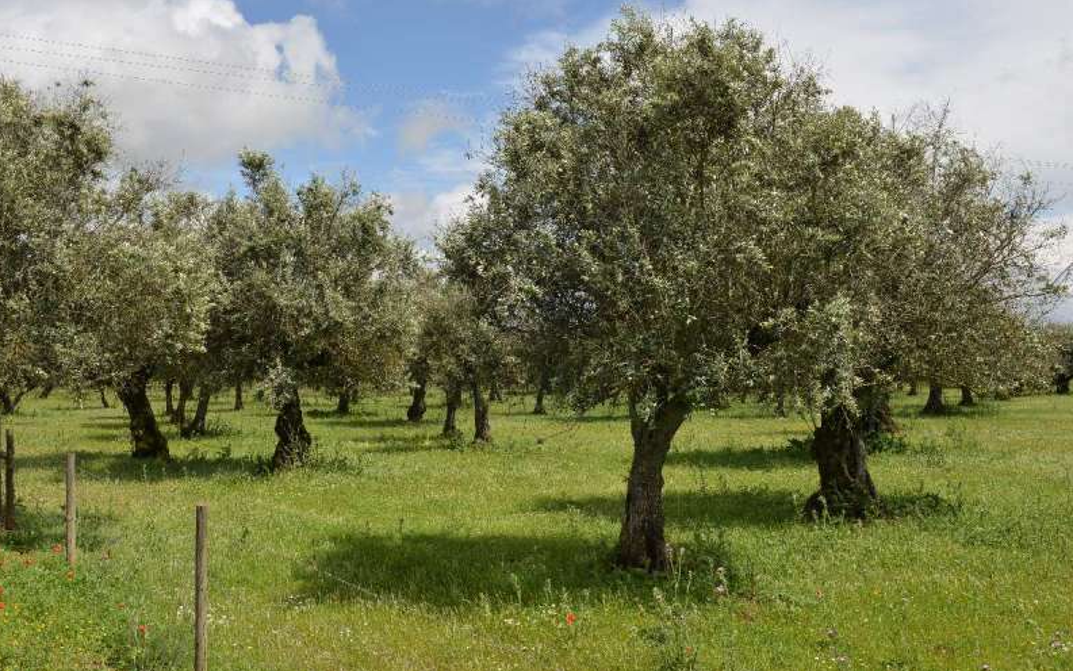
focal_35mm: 36
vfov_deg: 35.3
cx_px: 534
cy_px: 315
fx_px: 1053
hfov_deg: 54.0
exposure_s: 1/200
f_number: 11
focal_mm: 35
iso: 125
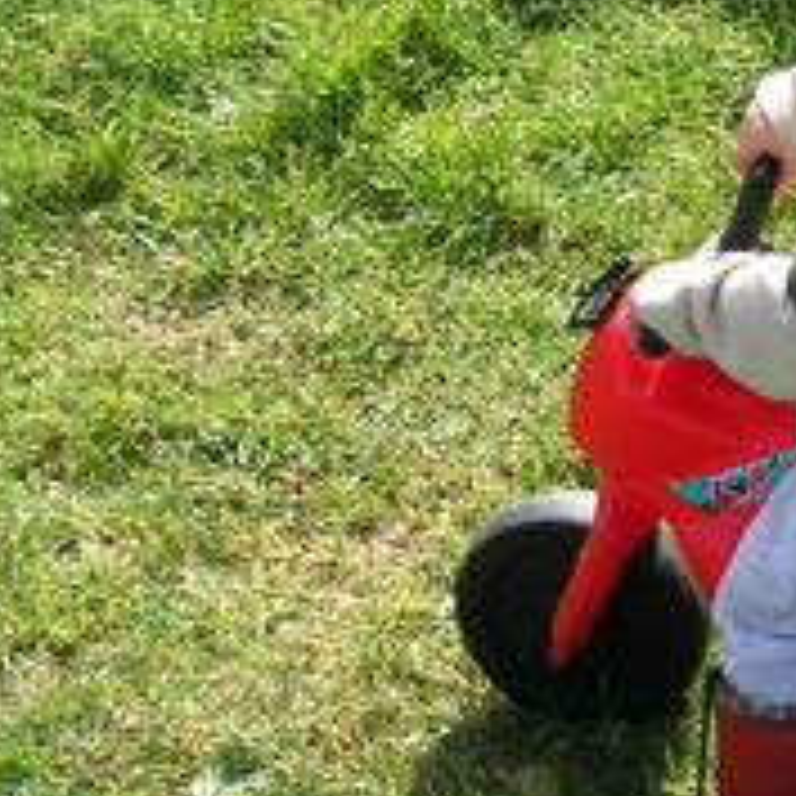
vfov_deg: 11.8
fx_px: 3850
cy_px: 234
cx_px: 881
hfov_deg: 11.6
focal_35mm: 148
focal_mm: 6.1
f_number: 2.8
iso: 50
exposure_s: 1/500
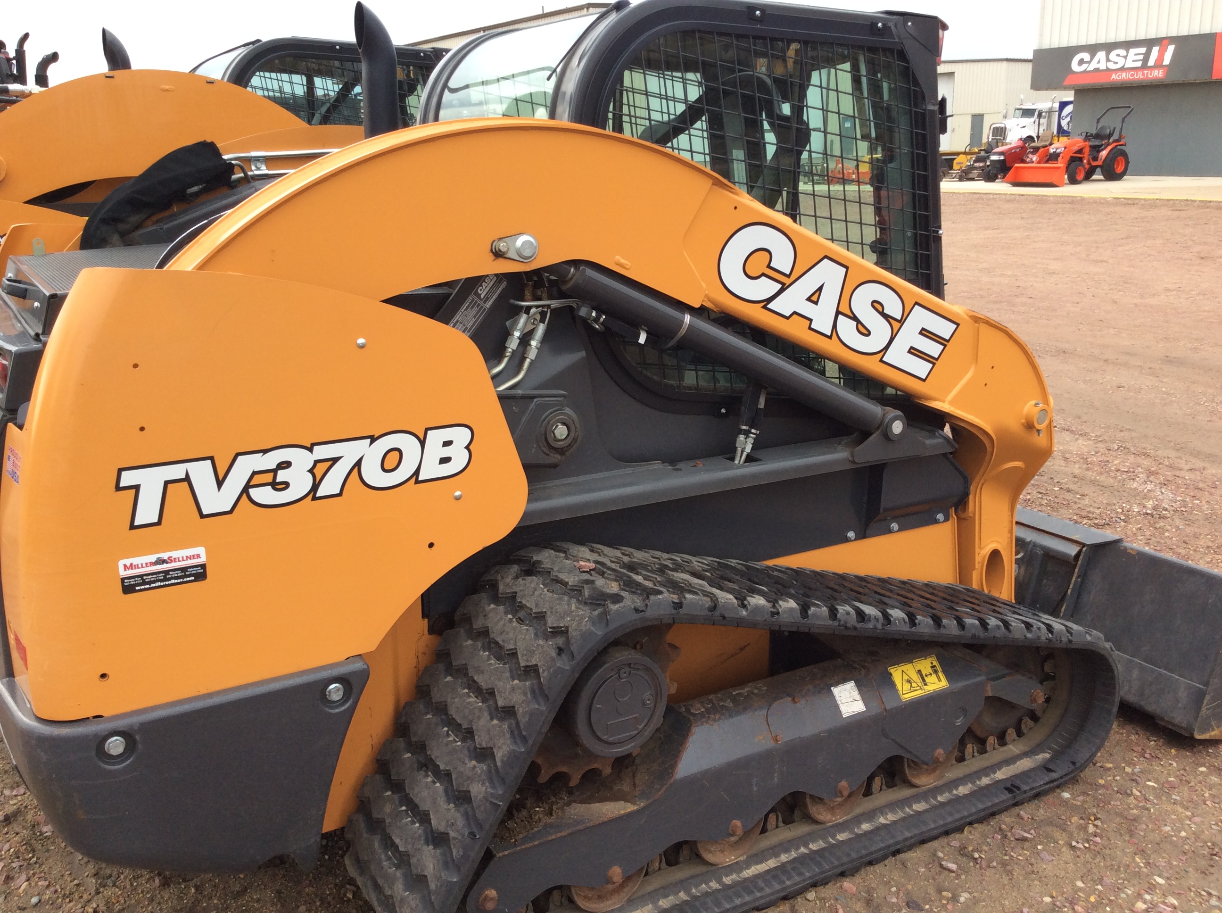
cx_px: 611
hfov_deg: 56.9
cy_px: 456
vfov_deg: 44.1
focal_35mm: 32
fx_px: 1128
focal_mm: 3.3
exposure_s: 1/298
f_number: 2.4
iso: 32
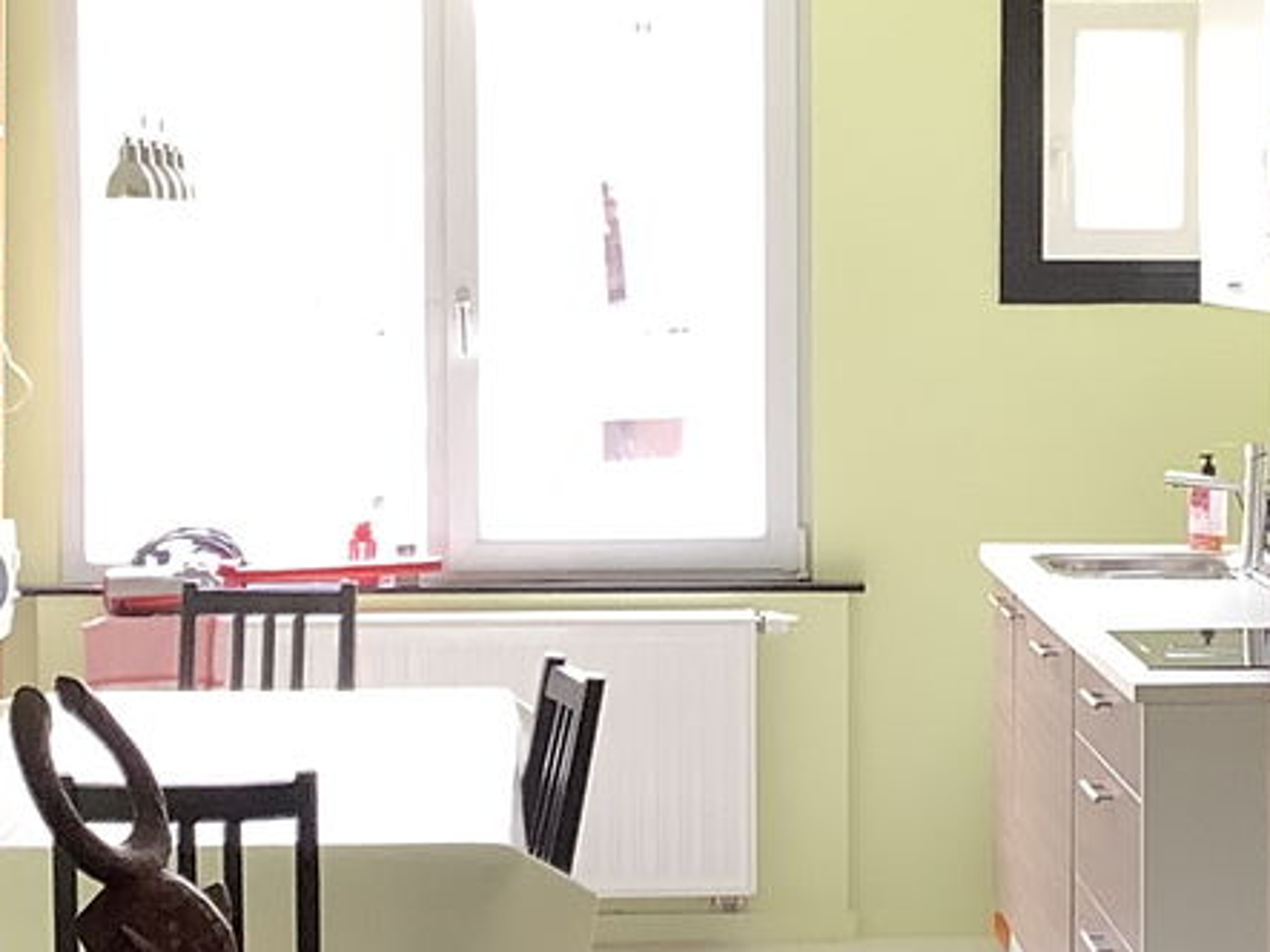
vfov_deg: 13.2
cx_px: 935
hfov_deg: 17.5
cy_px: 473
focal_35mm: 112
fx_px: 4108
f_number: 2.4
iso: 100
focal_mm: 3.3
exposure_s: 1/50
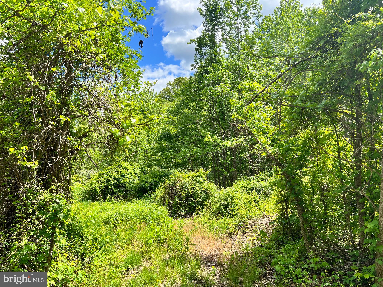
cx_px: 192
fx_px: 288
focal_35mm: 26
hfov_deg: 67.3
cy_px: 144
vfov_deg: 53.1
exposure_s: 1/1869
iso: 50
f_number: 1.5
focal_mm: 5.7
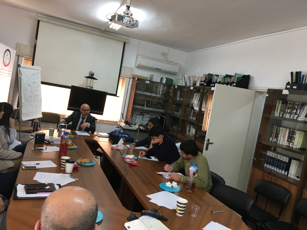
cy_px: 115
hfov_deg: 61.7
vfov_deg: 48.2
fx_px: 257
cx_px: 154
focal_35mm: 29
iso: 80
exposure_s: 1/33
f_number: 2.2
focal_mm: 4.15
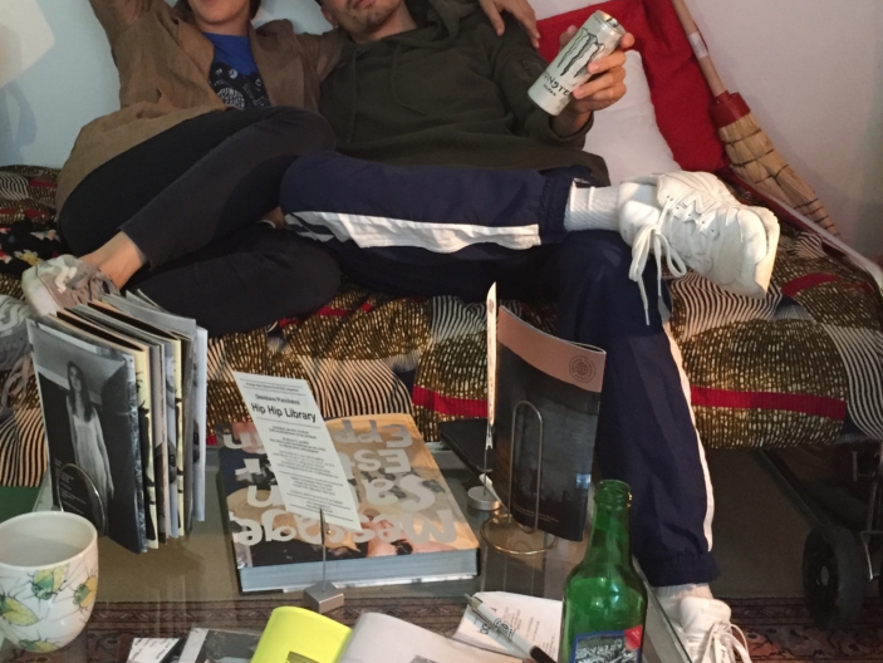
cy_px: 281
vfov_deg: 30.9
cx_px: 313
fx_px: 1200
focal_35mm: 47
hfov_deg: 40.0
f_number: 2.2
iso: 320
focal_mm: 4.15
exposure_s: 1/17
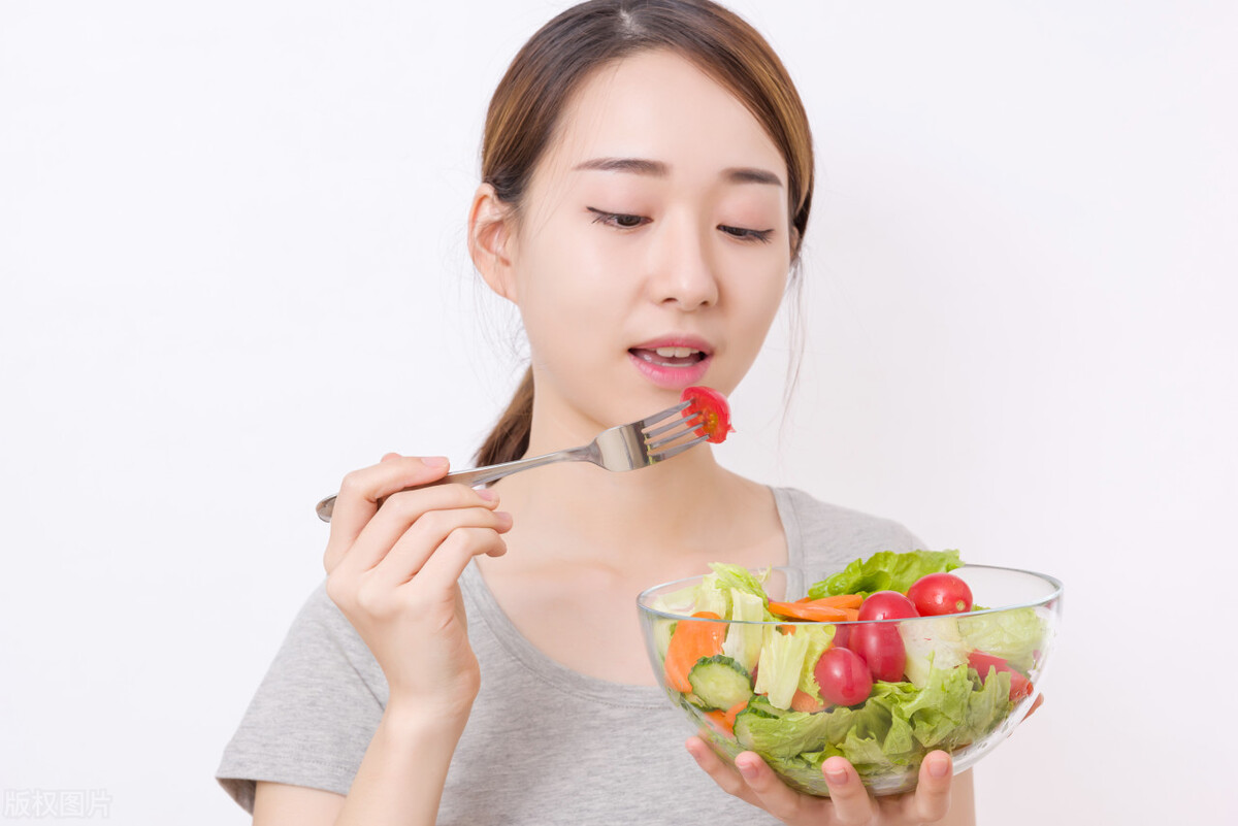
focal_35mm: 70
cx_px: 619
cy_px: 413
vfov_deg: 19.5
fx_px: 2408
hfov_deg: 28.8
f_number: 10
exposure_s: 1/125
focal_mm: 70
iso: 100
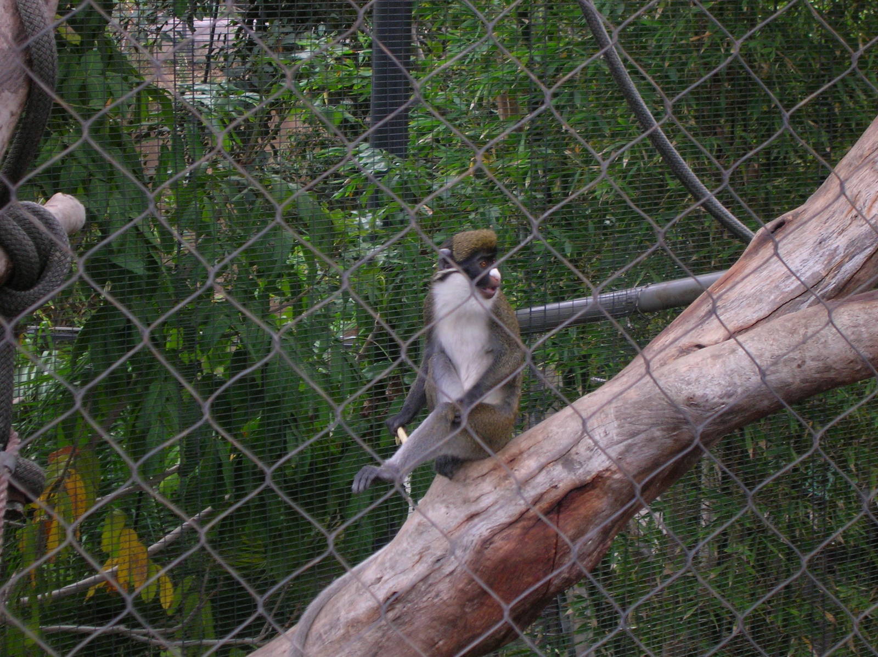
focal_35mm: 102
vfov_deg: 14.5
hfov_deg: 19.3
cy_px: 328
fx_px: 2585
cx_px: 439
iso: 91
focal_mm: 17.1
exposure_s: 1/60.1
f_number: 4.9
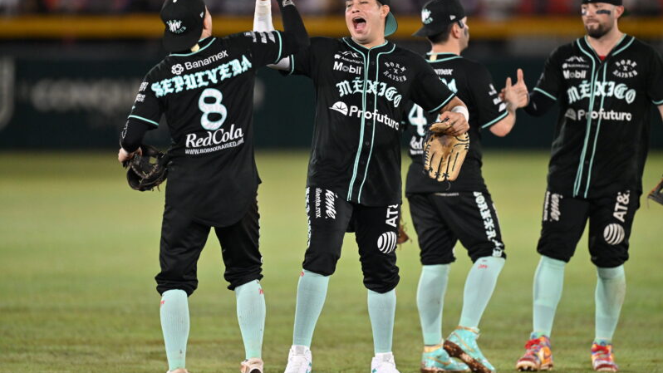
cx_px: 332
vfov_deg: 2.9
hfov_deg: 5.1
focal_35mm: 420
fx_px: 7384
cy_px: 153
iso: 3200
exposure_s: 1/3200
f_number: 2.8
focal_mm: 400
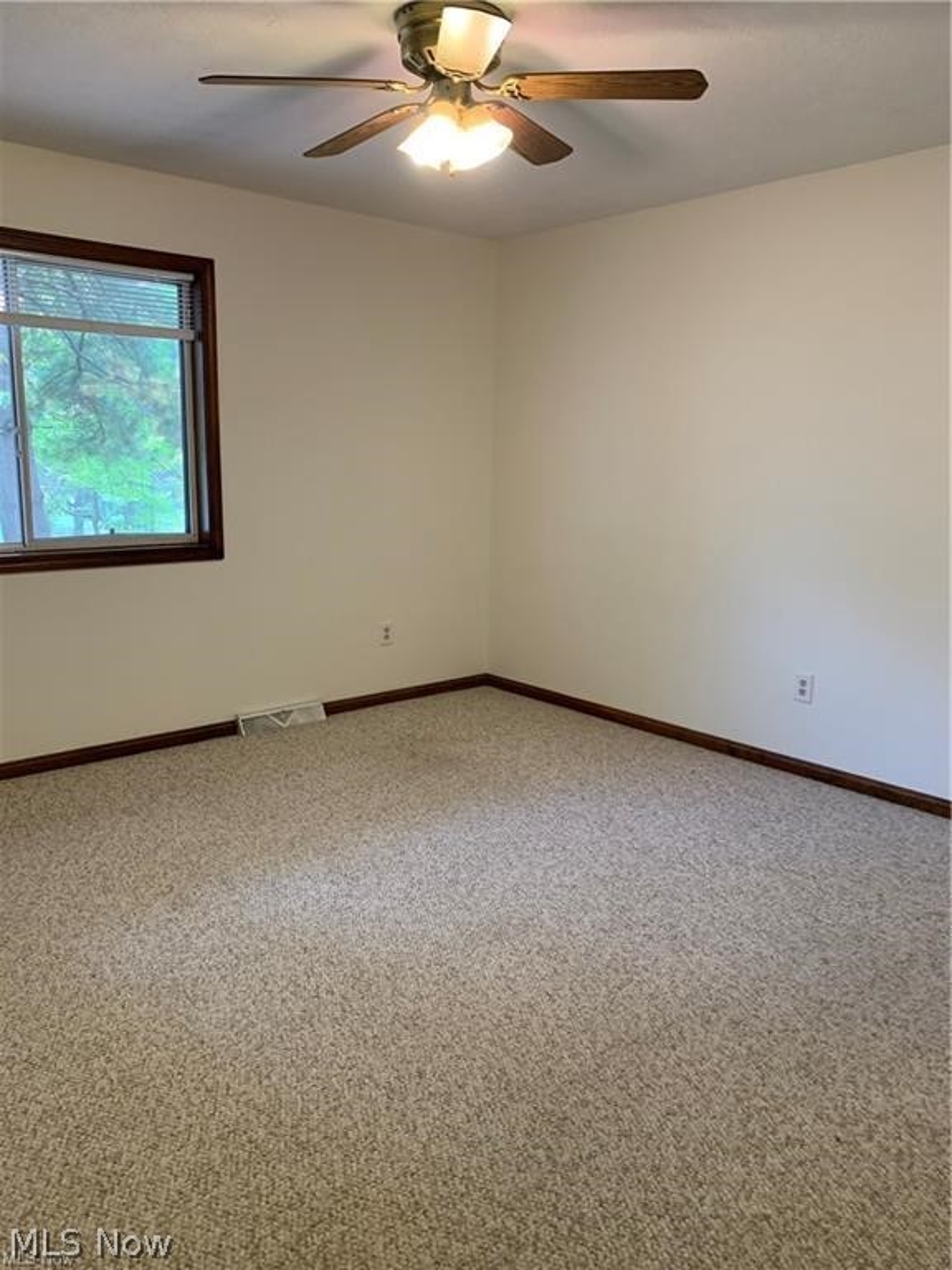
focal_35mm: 26
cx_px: 476
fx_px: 953
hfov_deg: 53.1
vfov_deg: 67.3
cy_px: 635
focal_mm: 4.25
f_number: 1.8
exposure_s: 1/60
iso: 125
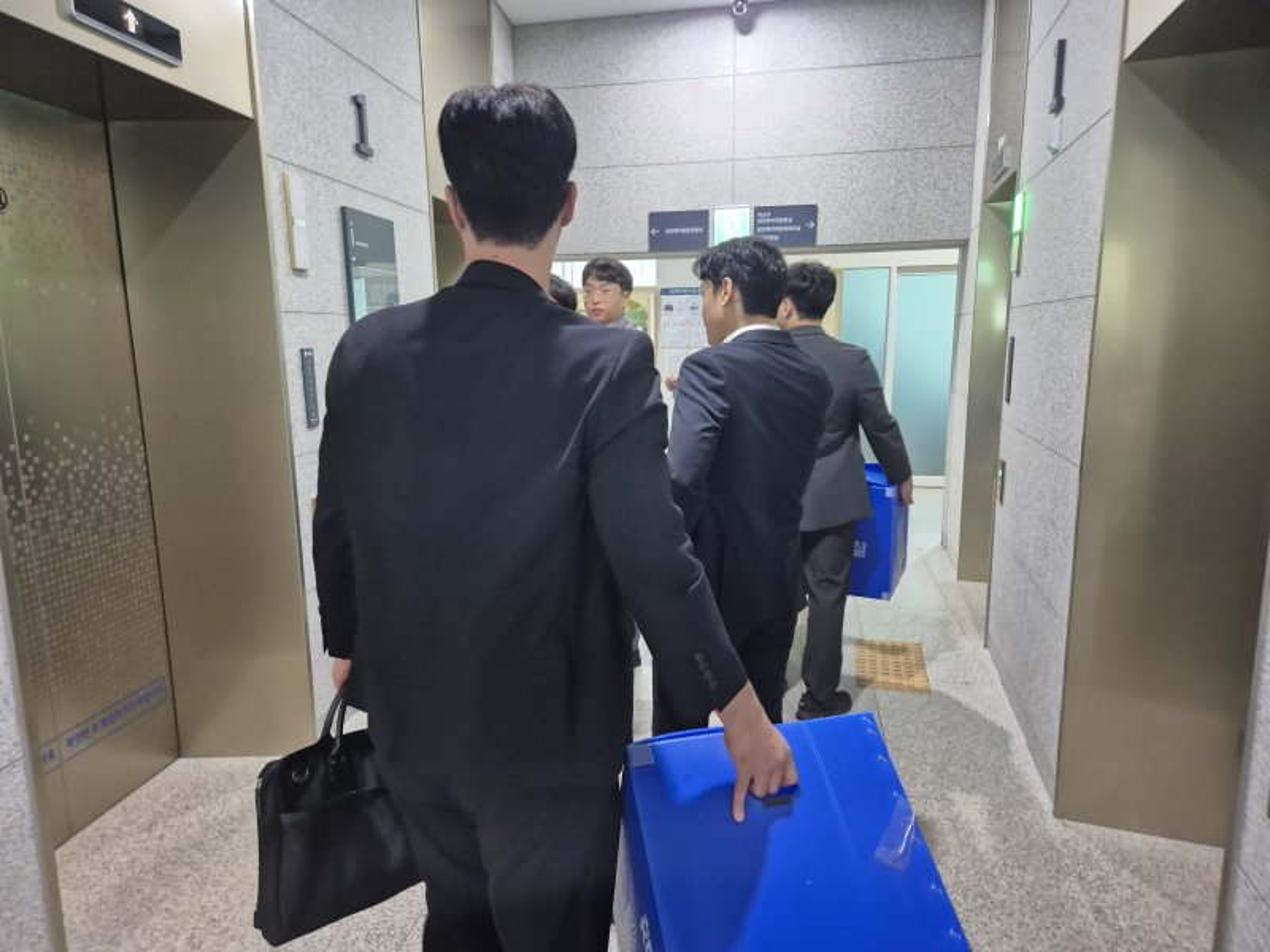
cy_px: 476
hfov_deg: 73.9
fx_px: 844
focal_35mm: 23
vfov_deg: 58.9
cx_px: 635
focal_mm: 5.4
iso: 640
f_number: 1.8
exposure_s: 1/60
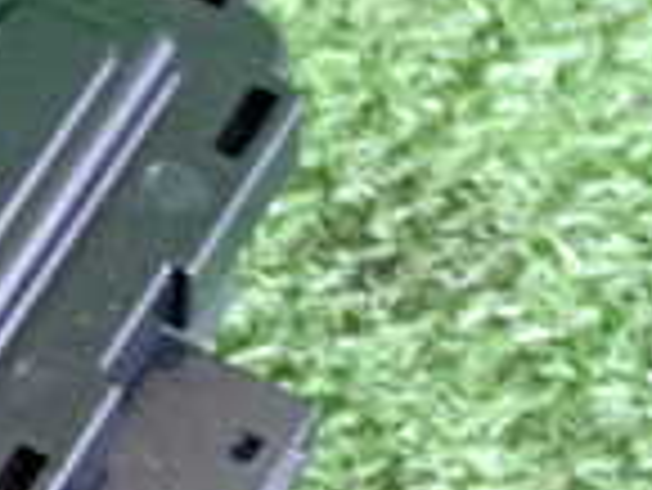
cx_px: -234
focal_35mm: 132
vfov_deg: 11.2
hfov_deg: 14.2
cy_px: 351
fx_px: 2488
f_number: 2.4
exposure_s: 1/30
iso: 640
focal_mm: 5.79
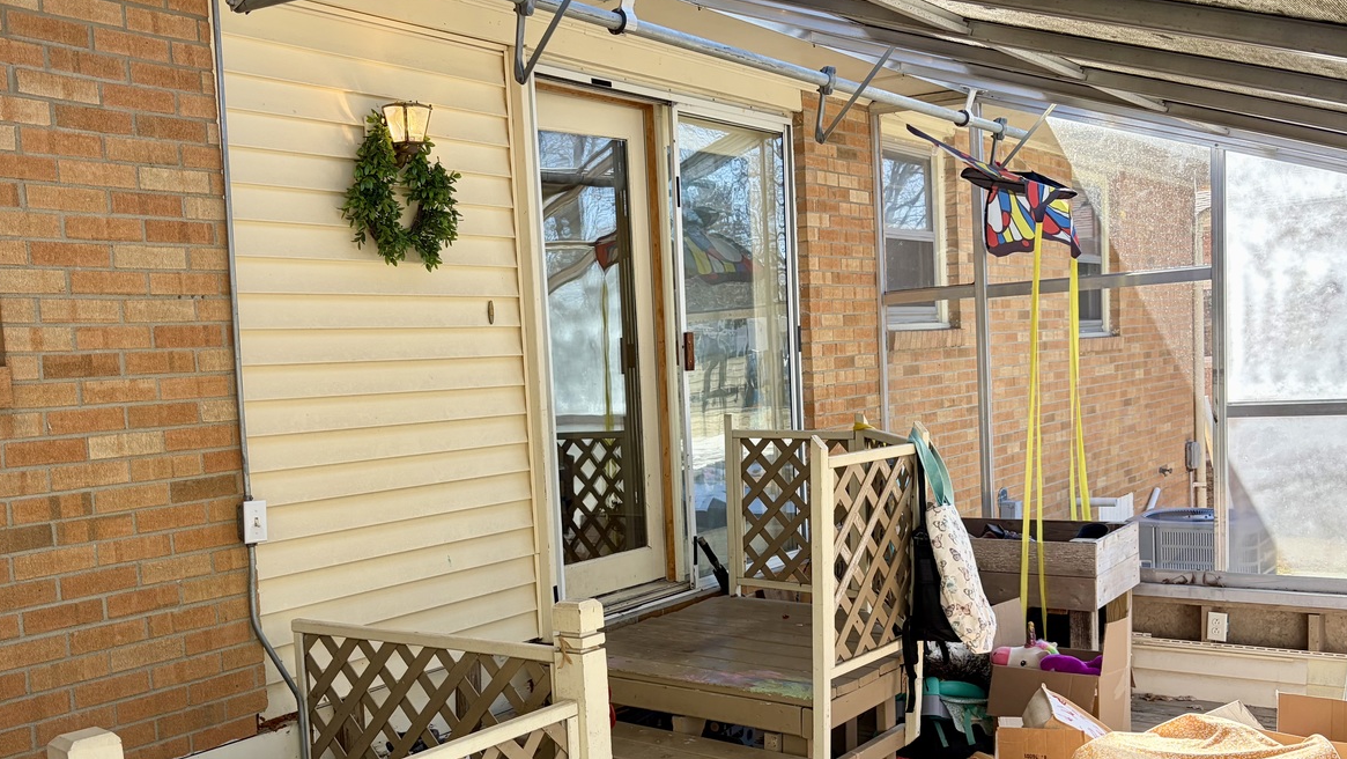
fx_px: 1250
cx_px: 579
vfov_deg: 33.5
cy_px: 496
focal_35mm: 35
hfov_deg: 56.4
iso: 64
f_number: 1.6
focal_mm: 5.96
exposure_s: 1/566
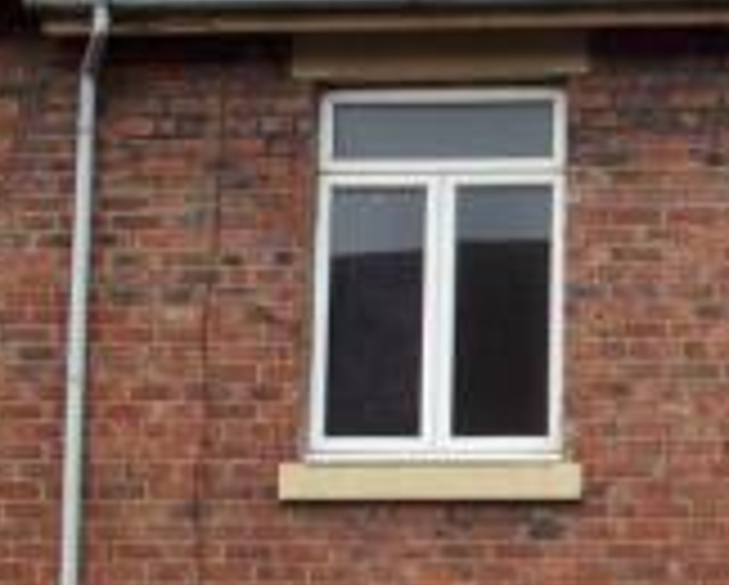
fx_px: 2808
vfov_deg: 11.8
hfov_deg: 14.5
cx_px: 776
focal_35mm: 130
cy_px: 475
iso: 80
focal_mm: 6.2
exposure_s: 1/565
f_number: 2.8
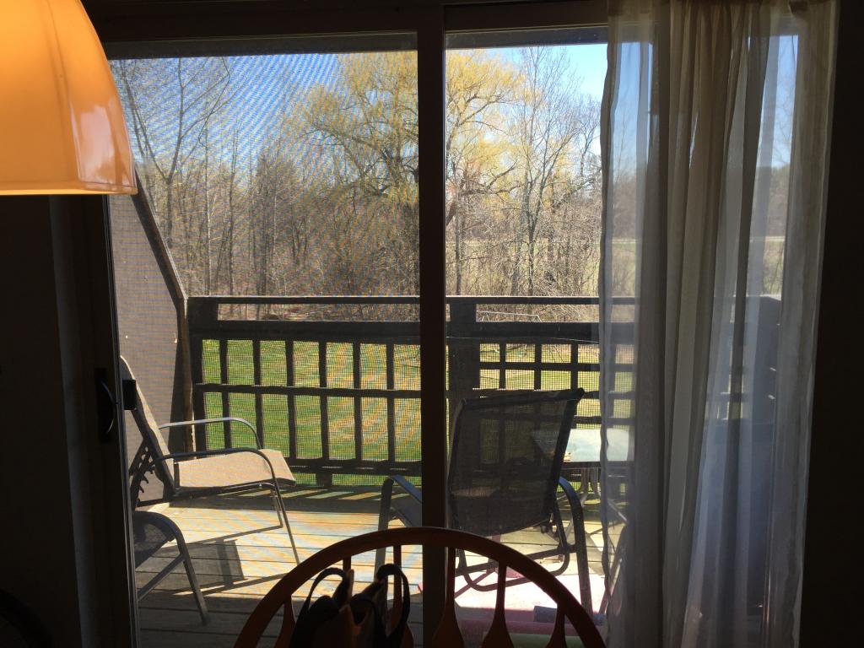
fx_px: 724
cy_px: 324
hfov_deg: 61.7
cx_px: 432
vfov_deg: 48.2
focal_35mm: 29
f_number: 2.2
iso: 32
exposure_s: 1/391
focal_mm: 4.15
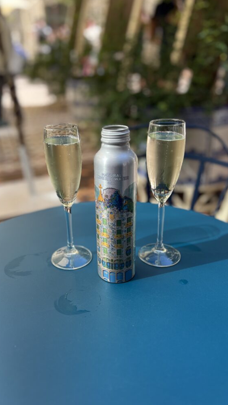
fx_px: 311
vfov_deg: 66.1
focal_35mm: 29
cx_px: 92
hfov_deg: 40.0
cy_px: 201
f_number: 1.5
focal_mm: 5.7
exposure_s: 1/670
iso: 50
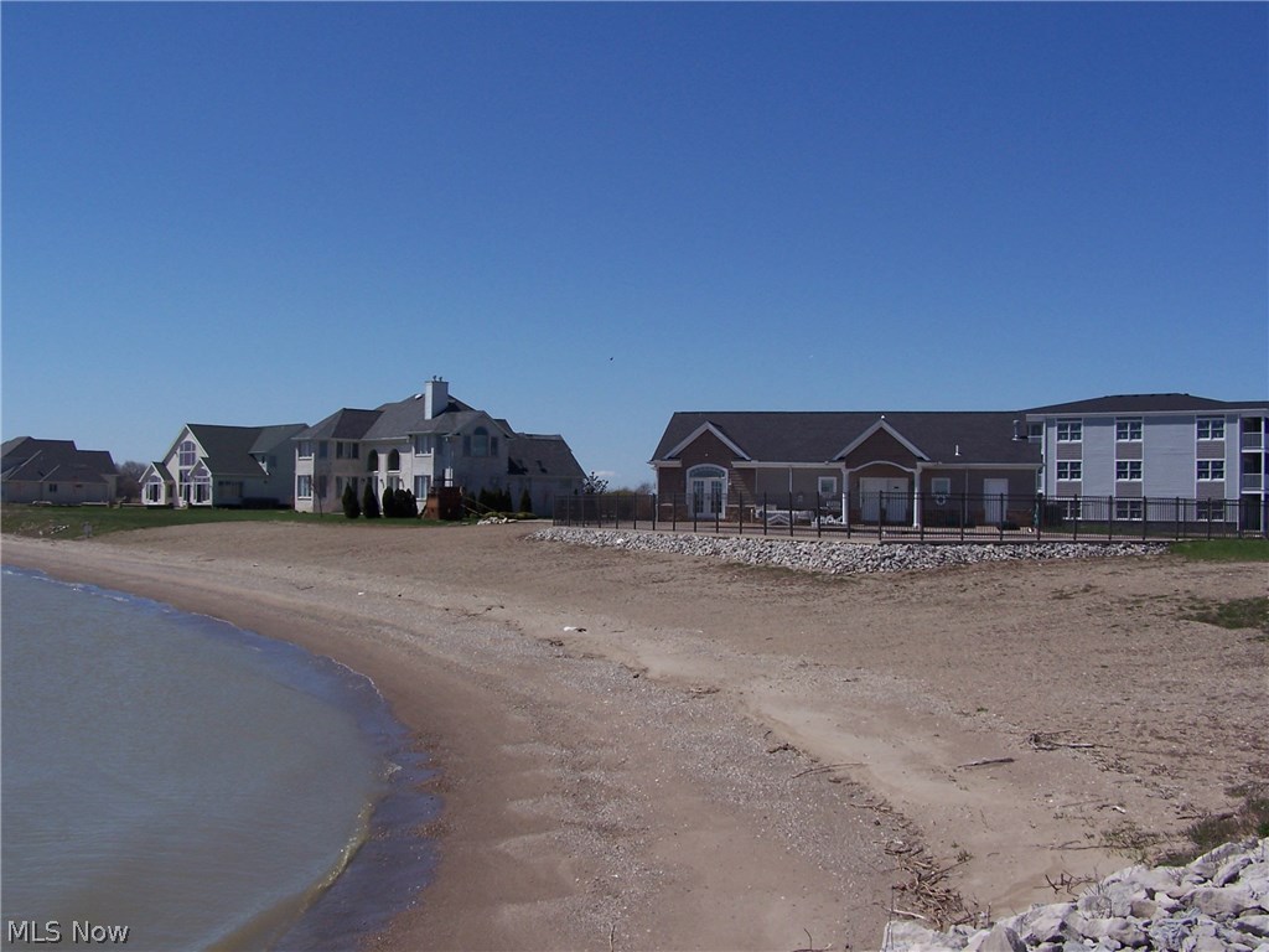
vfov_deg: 37.7
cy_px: 476
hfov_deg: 49.0
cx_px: 634
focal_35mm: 38
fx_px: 1393
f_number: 5.6
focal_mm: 6.3
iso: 80
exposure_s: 1/800
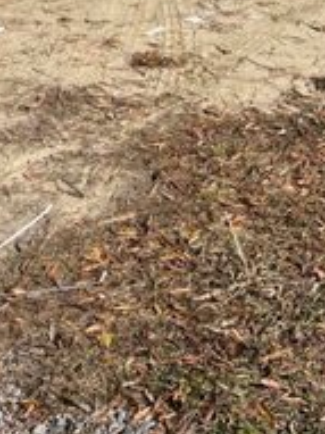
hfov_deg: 16.2
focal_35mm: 91
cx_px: 145
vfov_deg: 19.6
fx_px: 1140
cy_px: -151
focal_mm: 5.7
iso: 50
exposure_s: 1/6993
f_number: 1.5
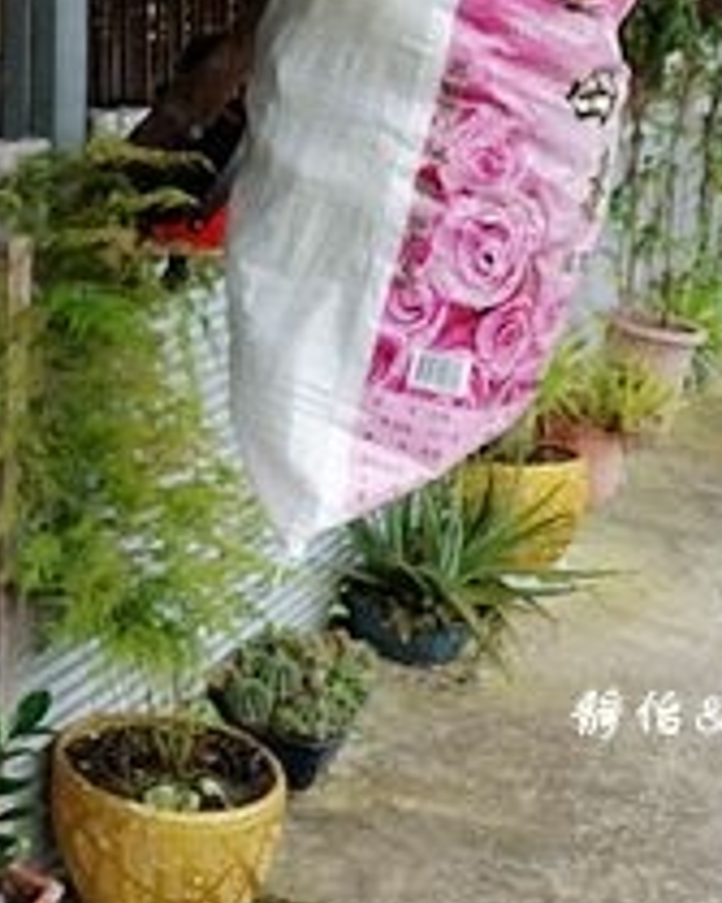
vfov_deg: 26.0
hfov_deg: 20.7
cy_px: 37
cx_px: -99
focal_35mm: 70
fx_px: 1871
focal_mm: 9
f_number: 2.8
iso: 125
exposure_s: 1/200
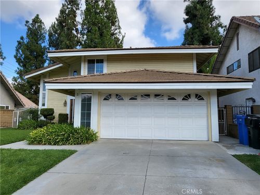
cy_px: 98
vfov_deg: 53.1
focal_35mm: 26
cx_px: 130
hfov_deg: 67.3
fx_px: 195
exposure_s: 1/1571
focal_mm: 4.25
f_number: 1.8
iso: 50
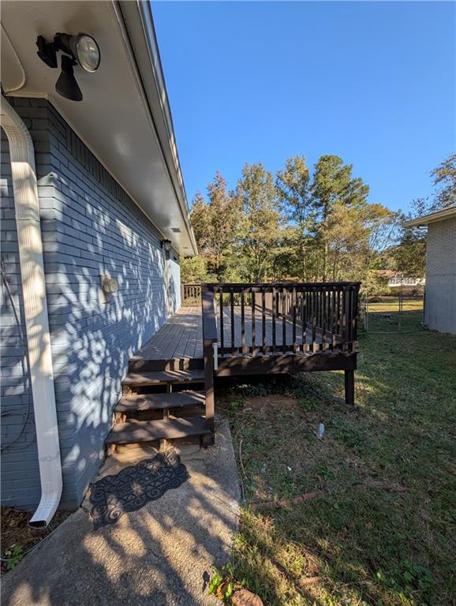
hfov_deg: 94.6
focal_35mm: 12
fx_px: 210
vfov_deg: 110.5
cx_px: 228
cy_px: 303
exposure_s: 1/680
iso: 41
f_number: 1.95
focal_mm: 2.23
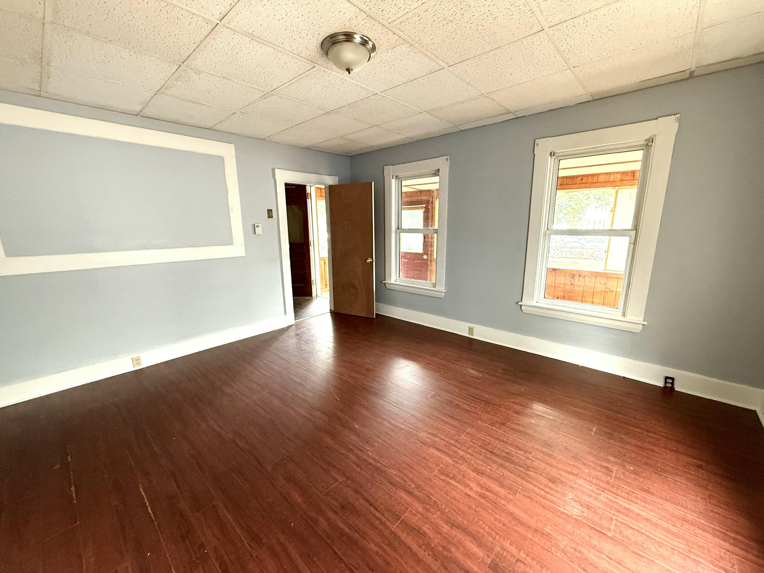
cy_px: 286
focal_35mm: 14
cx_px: 382
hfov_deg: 102.1
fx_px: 309
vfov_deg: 85.7
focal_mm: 2.22
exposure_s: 1/60
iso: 400
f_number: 2.2
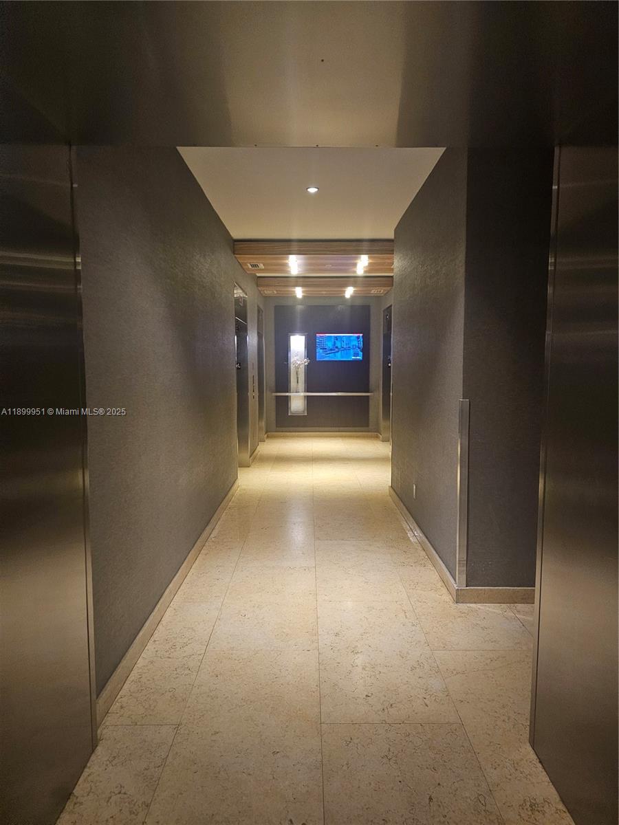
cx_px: 310
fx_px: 548
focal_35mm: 23
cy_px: 412
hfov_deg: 58.9
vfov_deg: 73.9
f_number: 1.7
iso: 640
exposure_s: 1/40
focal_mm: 6.3
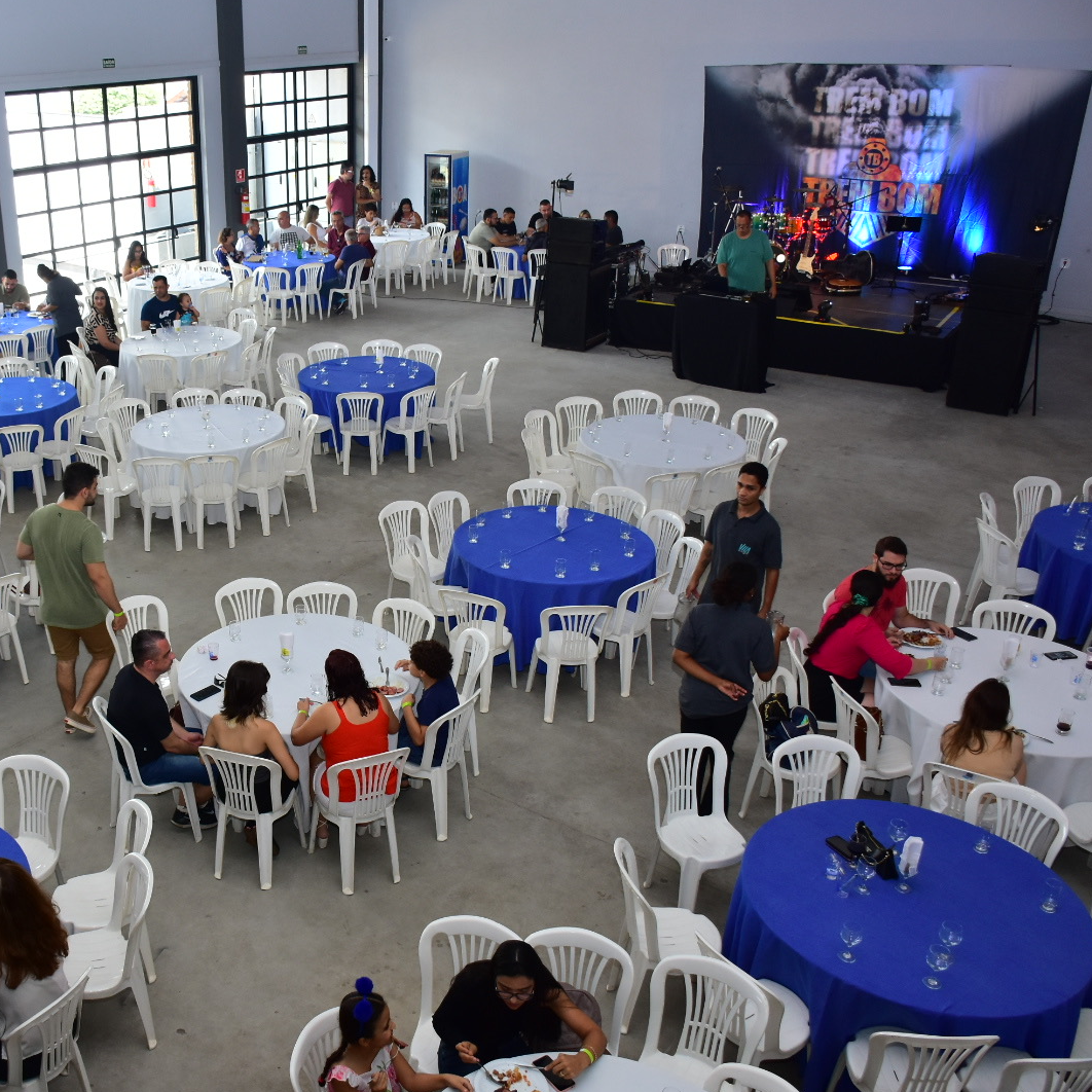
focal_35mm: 35
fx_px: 1249
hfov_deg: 45.9
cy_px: 541
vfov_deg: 47.2
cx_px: 300
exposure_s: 1/80
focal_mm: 18
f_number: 4.5
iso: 640
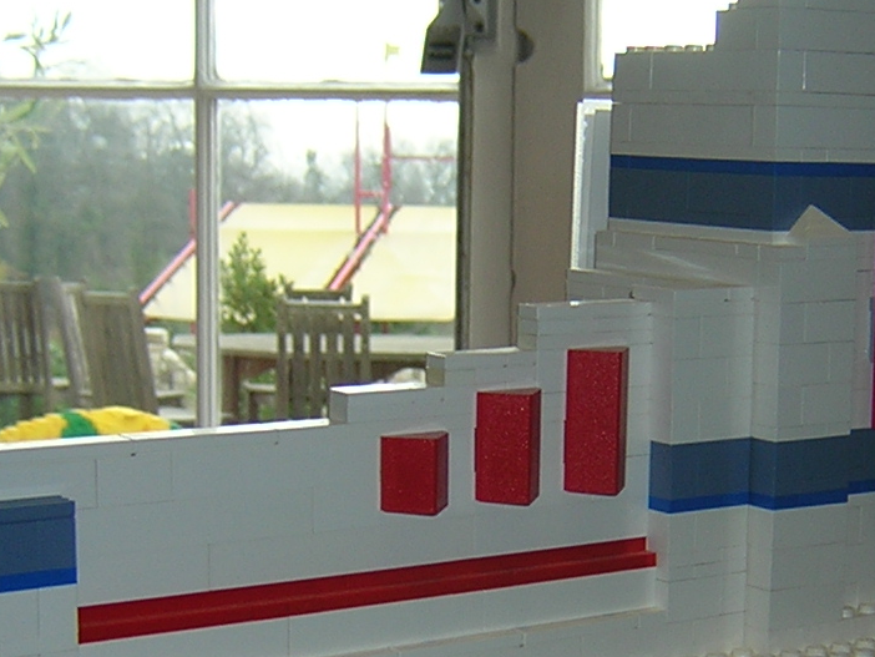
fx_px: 2073
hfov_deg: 23.7
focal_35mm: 82
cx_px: 585
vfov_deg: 18.0
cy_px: 431
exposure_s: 1/60.1
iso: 100
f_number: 2.6
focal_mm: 4.7
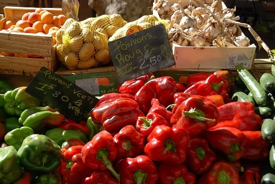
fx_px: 459
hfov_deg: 33.4
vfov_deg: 22.7
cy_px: 92
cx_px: 138
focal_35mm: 60
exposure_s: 1/400
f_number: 4.5
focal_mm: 40
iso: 200
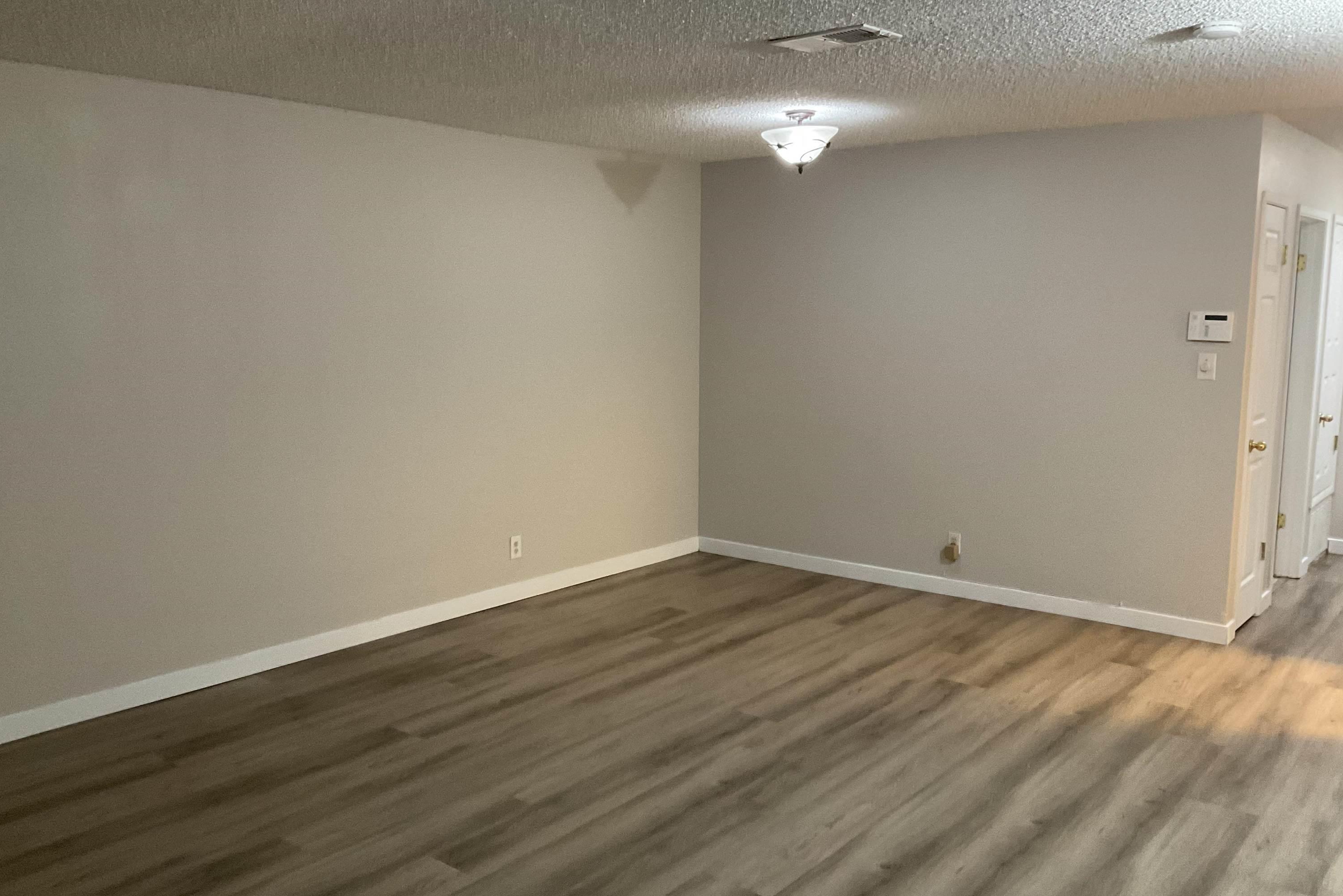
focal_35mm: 31
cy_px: 467
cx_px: 667
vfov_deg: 42.3
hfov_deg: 60.3
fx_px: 1156
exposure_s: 1/60
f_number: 1.8
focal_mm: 3
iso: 250
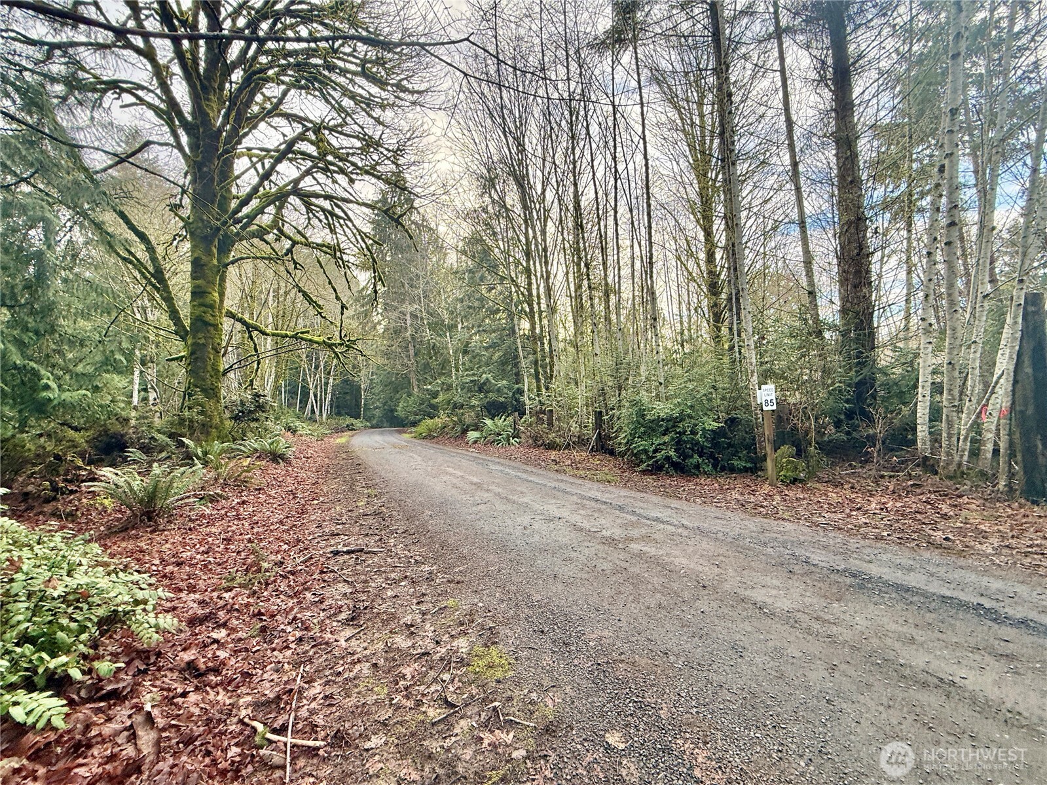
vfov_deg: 85.7
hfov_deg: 102.1
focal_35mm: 14
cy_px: 392
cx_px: 524
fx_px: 423
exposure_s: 1/125
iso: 64
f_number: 2.2
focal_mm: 2.22
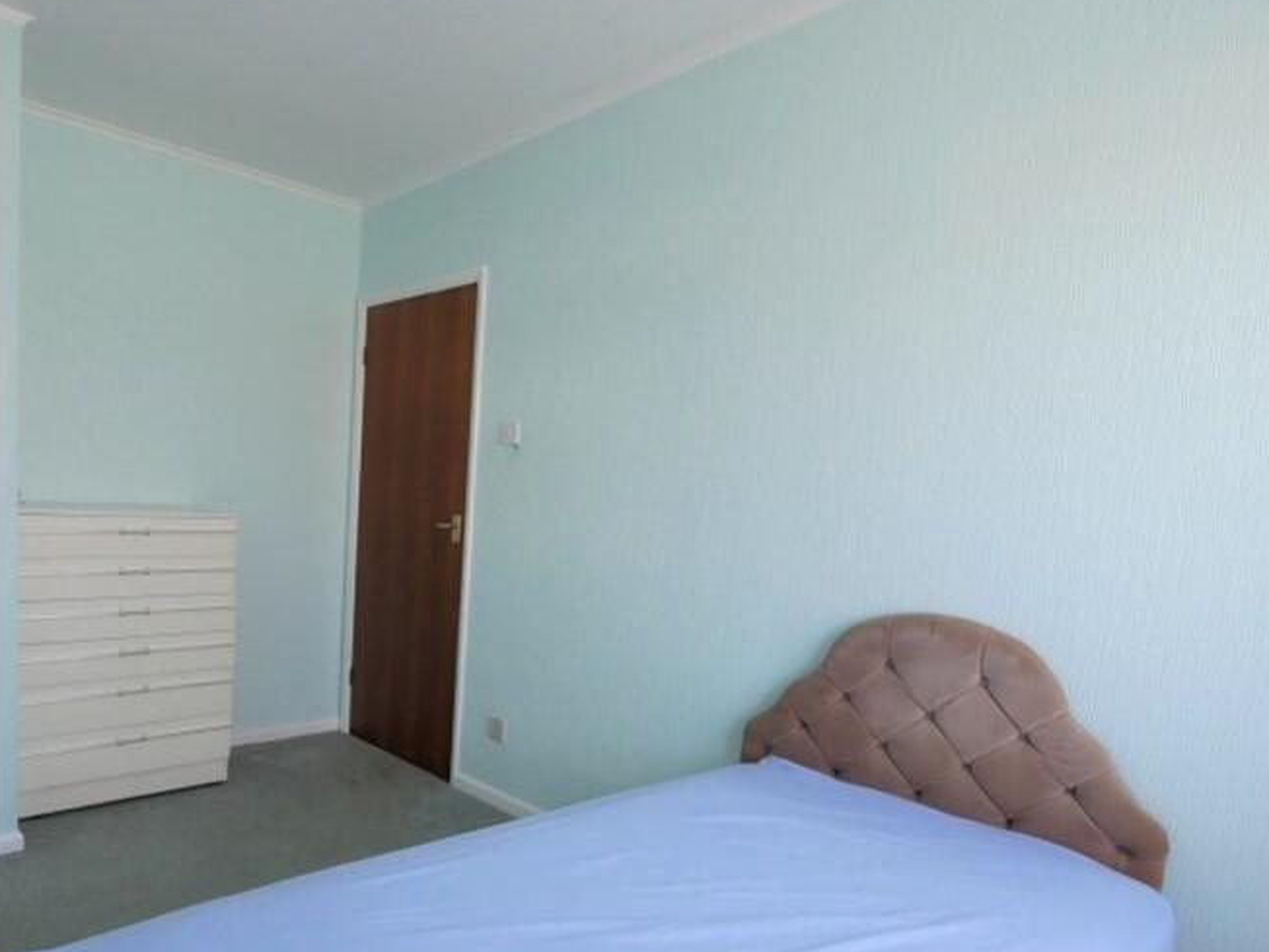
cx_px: 461
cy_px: 566
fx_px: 807
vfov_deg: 60.6
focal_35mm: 22
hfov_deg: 74.8
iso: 500
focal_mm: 7
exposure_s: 1/60
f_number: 4
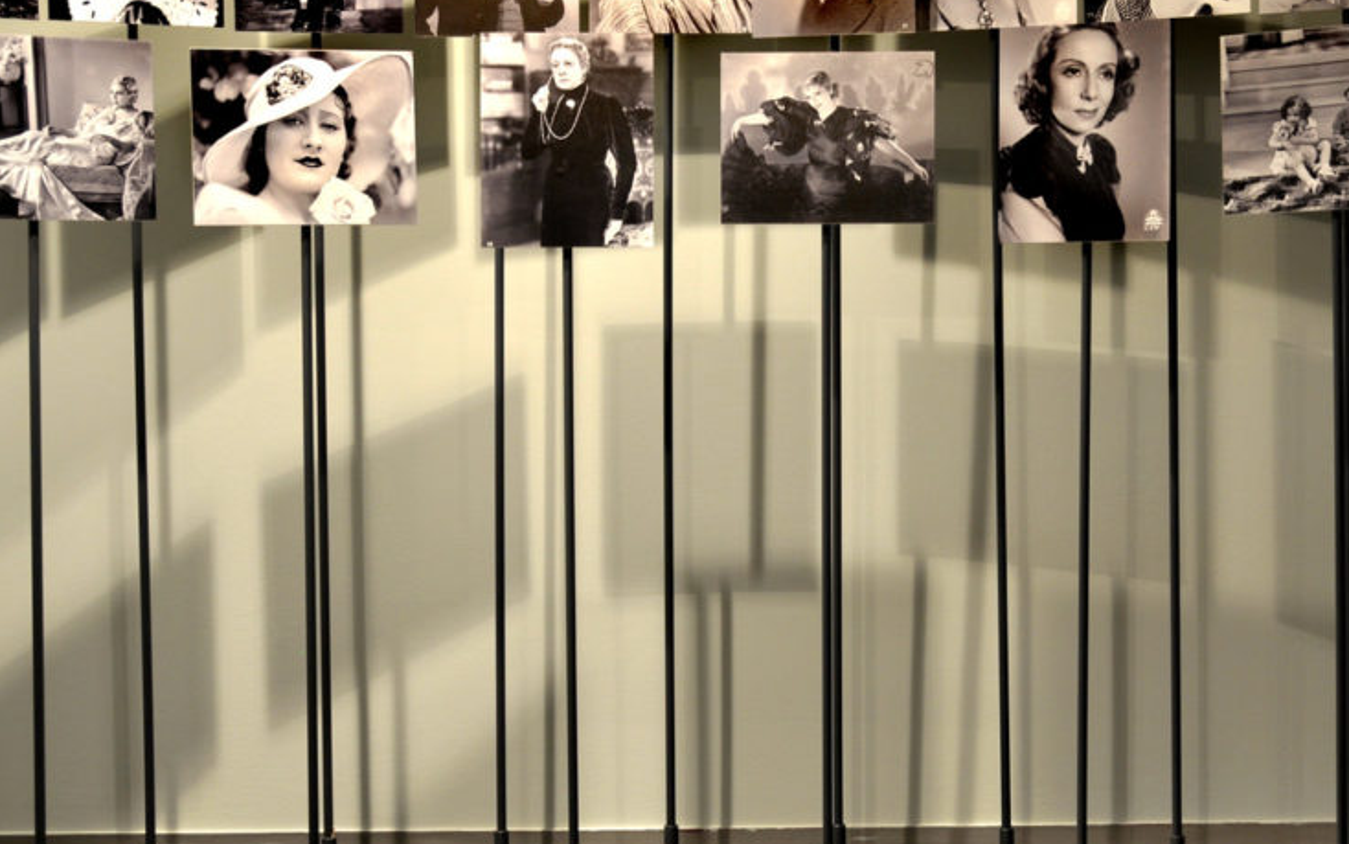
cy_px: 371
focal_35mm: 60
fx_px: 2206
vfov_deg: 21.6
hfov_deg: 33.8
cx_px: 866
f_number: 3.8
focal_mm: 24
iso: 200
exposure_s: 1/13
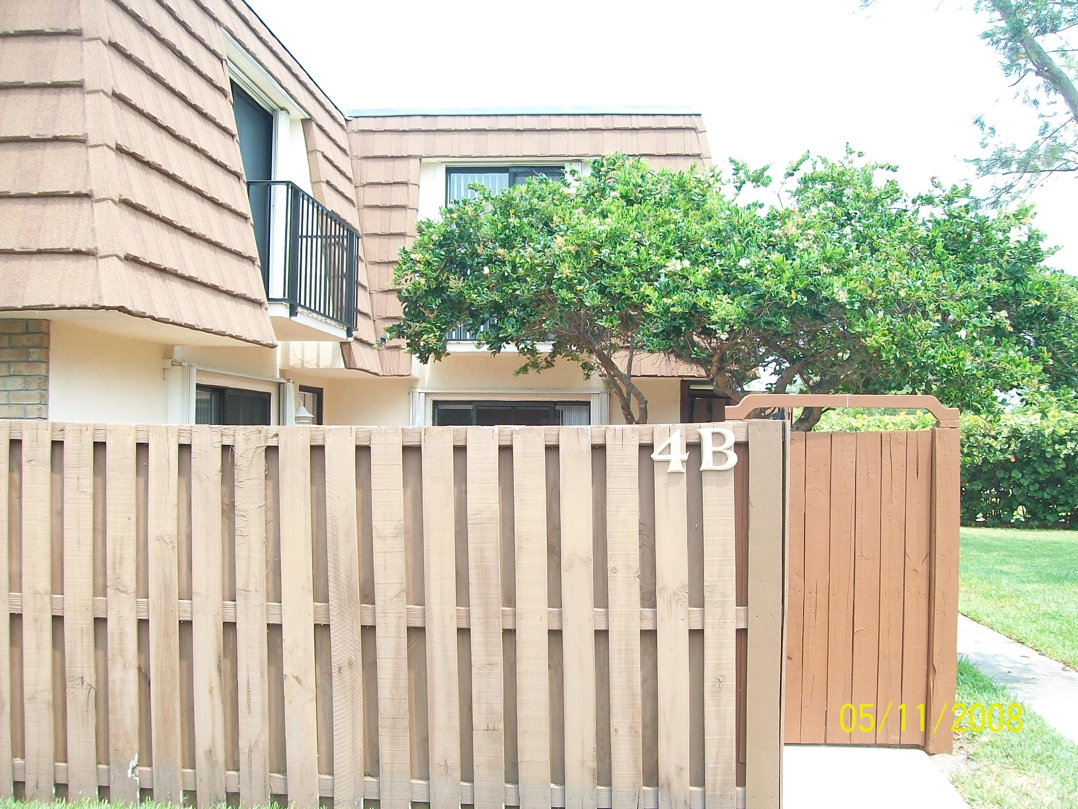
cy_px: 404
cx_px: 539
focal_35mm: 36
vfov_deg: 39.7
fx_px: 1121
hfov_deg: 51.4
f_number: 2.7
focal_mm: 6
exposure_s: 1/250
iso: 80
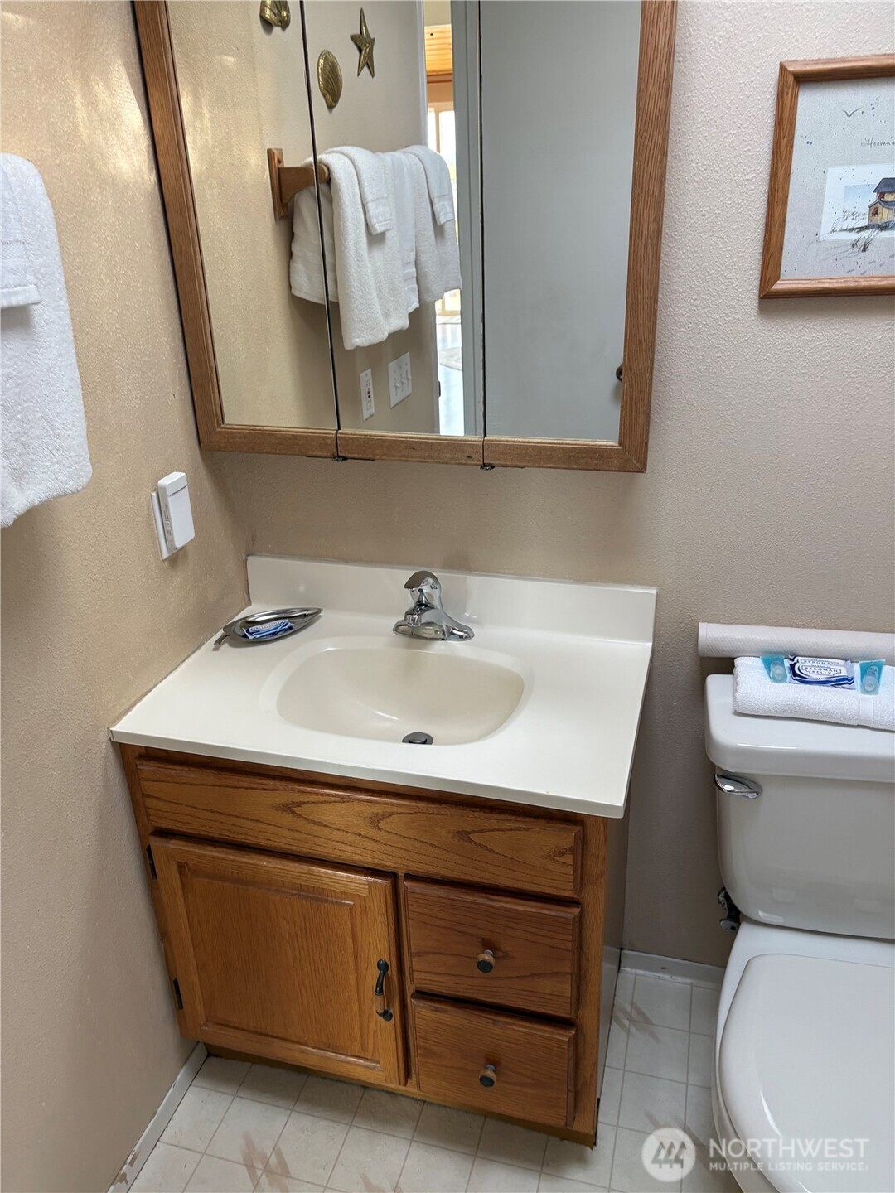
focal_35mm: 26
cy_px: 596
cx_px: 448
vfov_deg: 67.3
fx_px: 896
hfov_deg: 53.1
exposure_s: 1/101
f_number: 1.6
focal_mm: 5.96
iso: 125
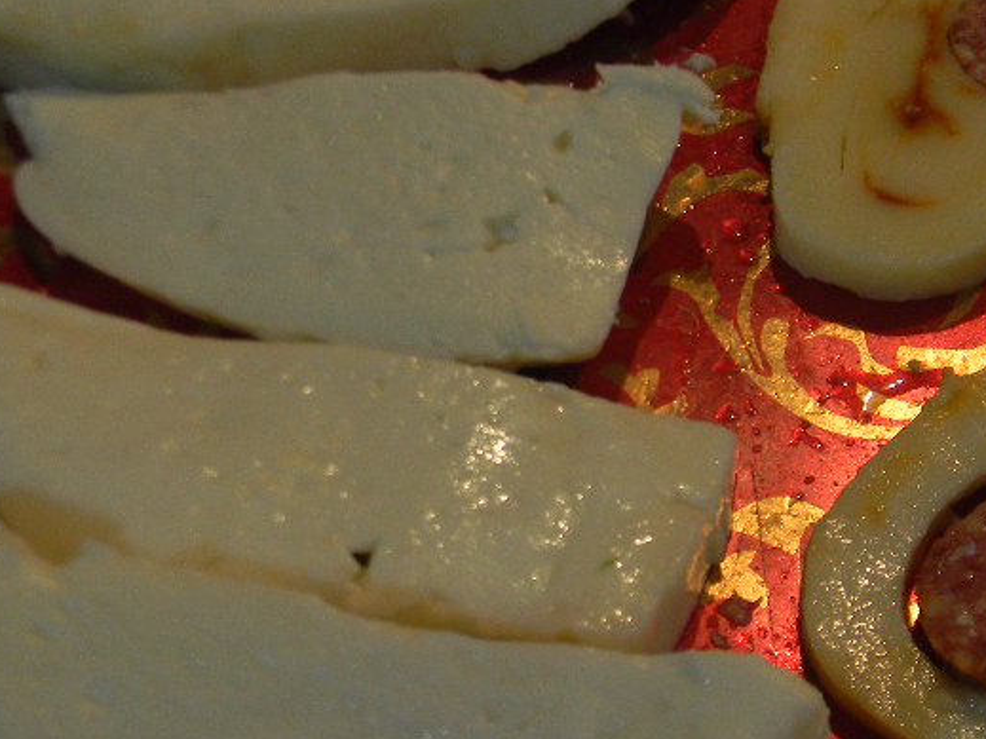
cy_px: 437
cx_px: 825
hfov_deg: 26.8
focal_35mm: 71
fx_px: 2022
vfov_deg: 20.7
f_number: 3.7
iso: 135
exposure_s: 1/30
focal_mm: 6.4
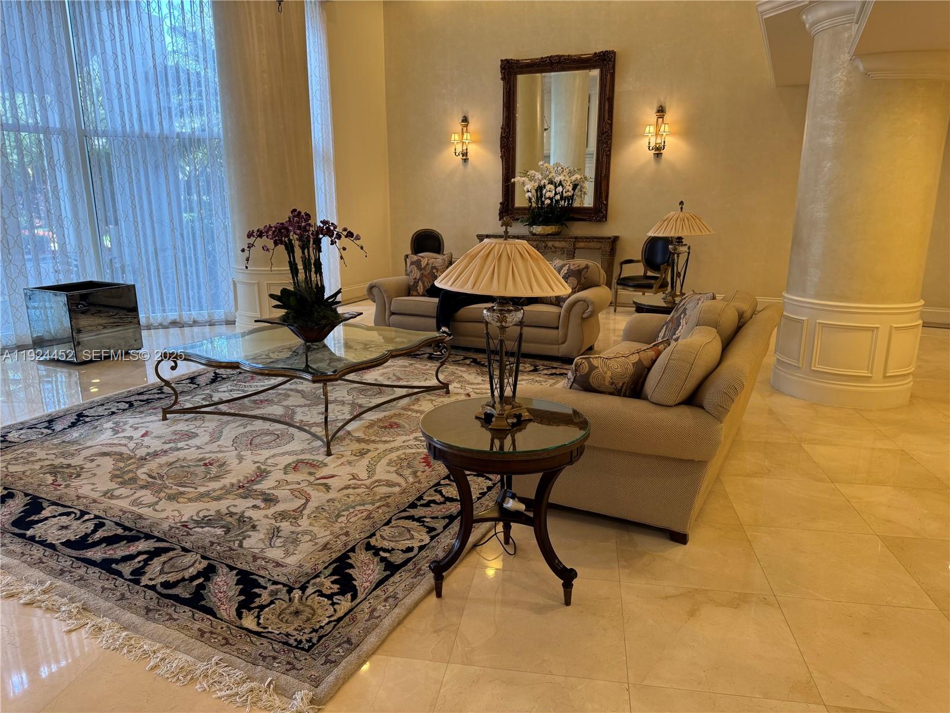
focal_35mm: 24
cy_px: 356
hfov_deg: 71.6
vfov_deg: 56.8
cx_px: 475
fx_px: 659
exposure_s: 1/60
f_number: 1.78
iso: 125
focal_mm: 6.76
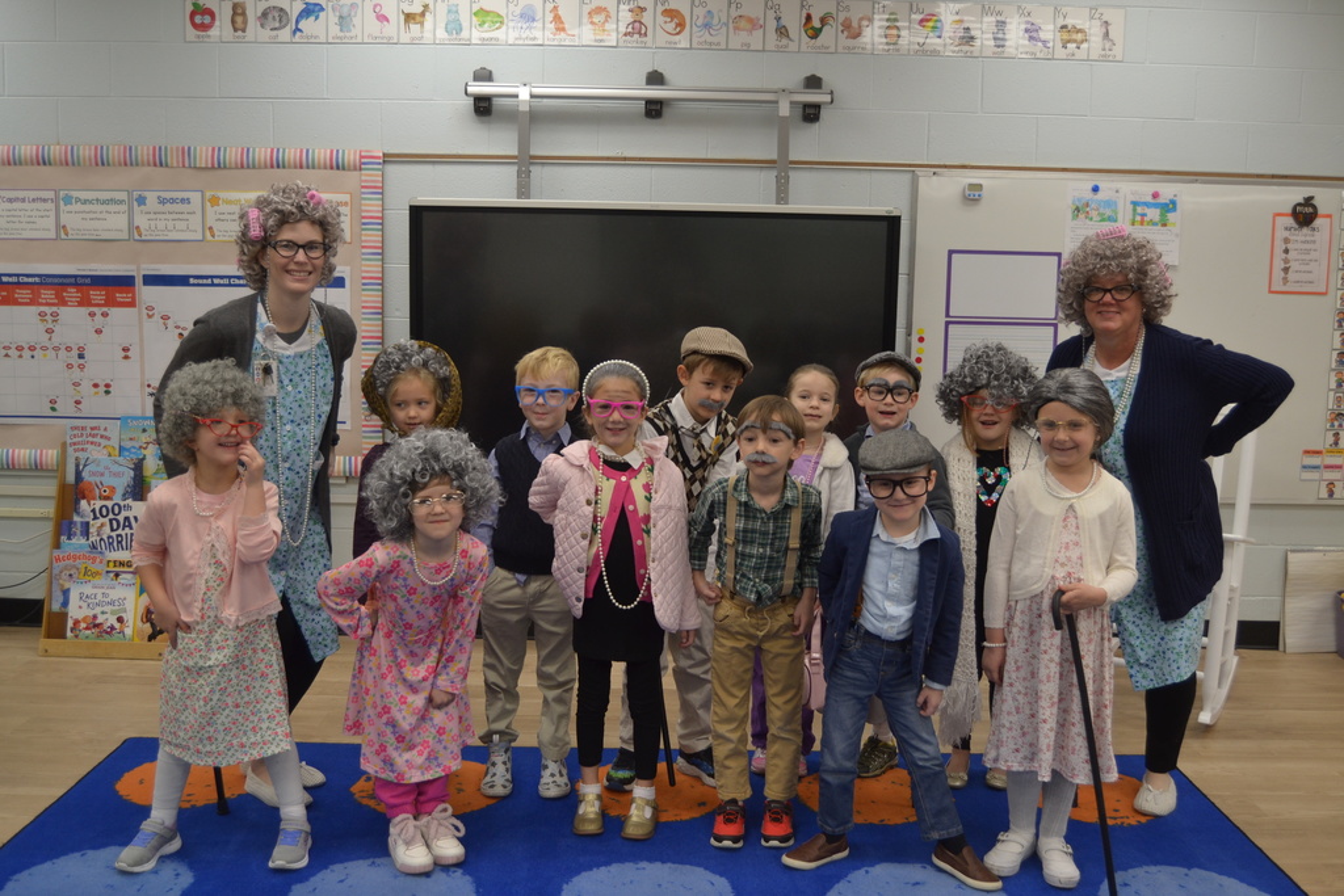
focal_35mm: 34
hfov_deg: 55.1
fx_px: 1288
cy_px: 448
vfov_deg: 38.4
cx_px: 672
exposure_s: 1/100
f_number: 3.8
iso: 400
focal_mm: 23
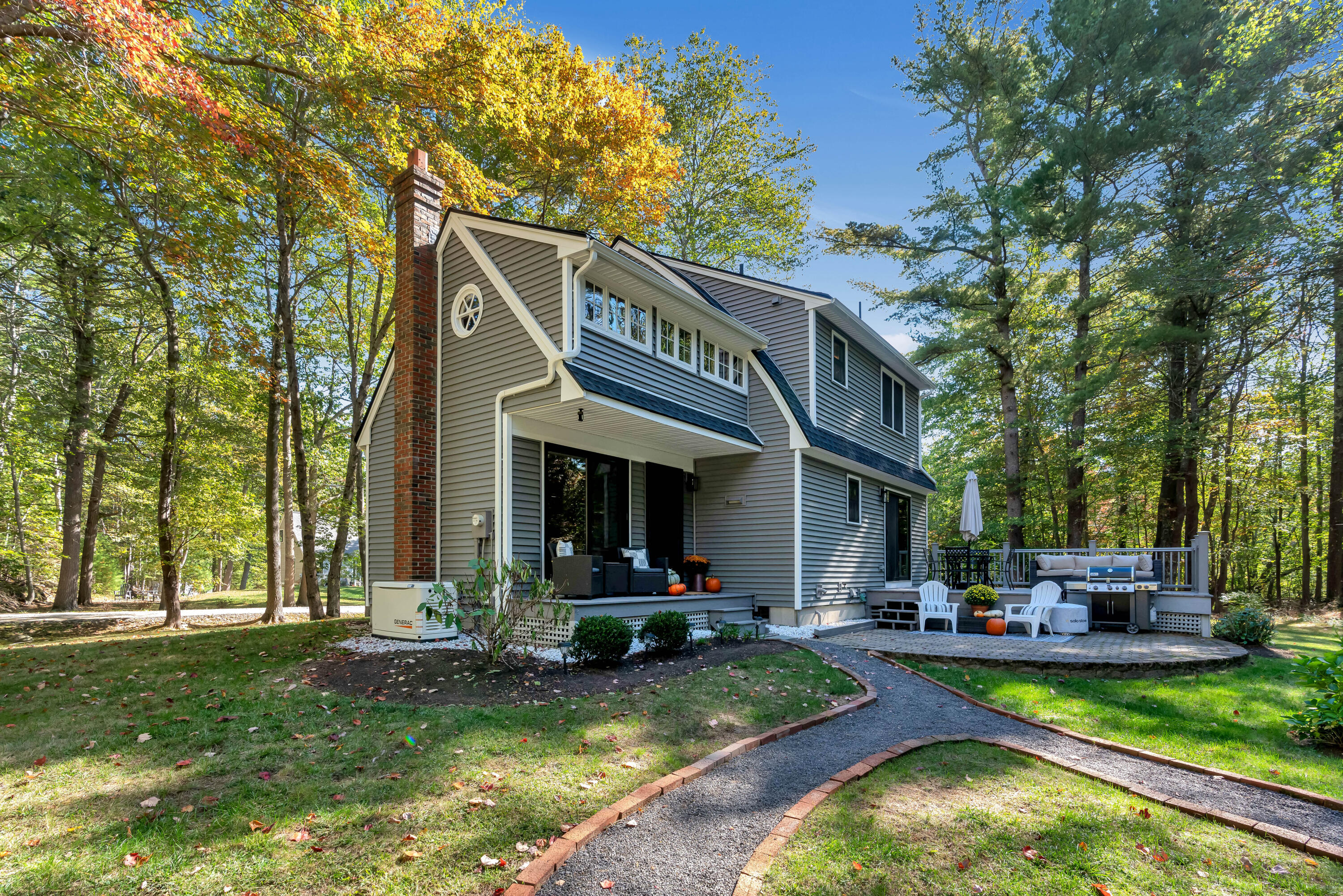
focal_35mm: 16
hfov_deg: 96.7
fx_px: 597
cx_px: 672
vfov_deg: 73.8
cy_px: 448
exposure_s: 1/90
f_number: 8
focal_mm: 16
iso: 800
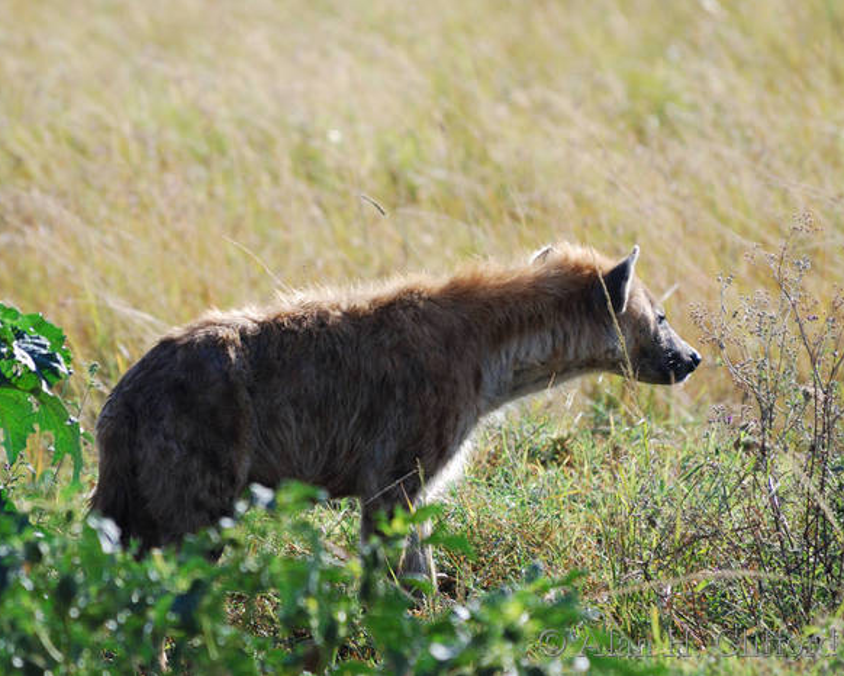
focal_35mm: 678
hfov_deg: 2.9
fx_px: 16942
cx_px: 370
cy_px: 338
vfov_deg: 2.3
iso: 220
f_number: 5.6
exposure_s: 1/400
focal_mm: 400
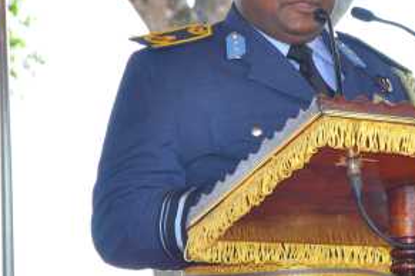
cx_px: 385
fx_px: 3280
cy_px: 64
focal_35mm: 285
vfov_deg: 4.8
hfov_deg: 7.2
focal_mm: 92
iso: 200
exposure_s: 1/125
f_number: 6.3
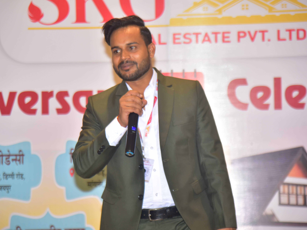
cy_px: 115
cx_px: 147
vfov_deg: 11.4
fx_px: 1153
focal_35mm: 130
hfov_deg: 15.2
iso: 800
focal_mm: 120
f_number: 4
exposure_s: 1/125
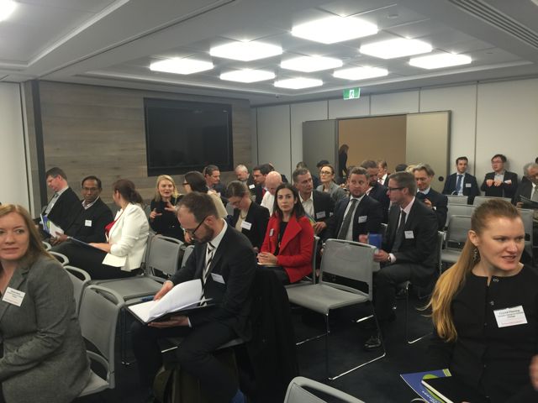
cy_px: 202
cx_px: 269
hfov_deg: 61.7
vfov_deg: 48.2
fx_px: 451
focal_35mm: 29
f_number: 2.2
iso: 40
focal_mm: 4.15
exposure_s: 1/17
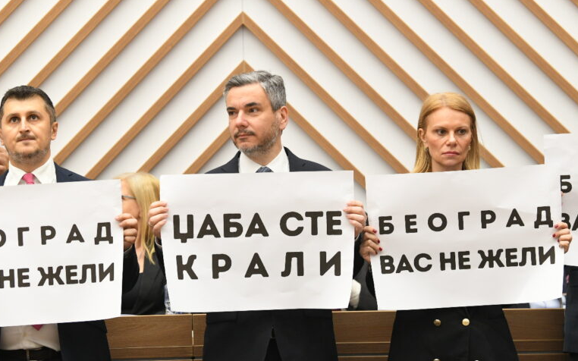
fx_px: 2504
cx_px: 259
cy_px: 159
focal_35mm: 159
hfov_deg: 13.2
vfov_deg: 8.2
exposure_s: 1/250
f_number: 4
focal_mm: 116
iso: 2000
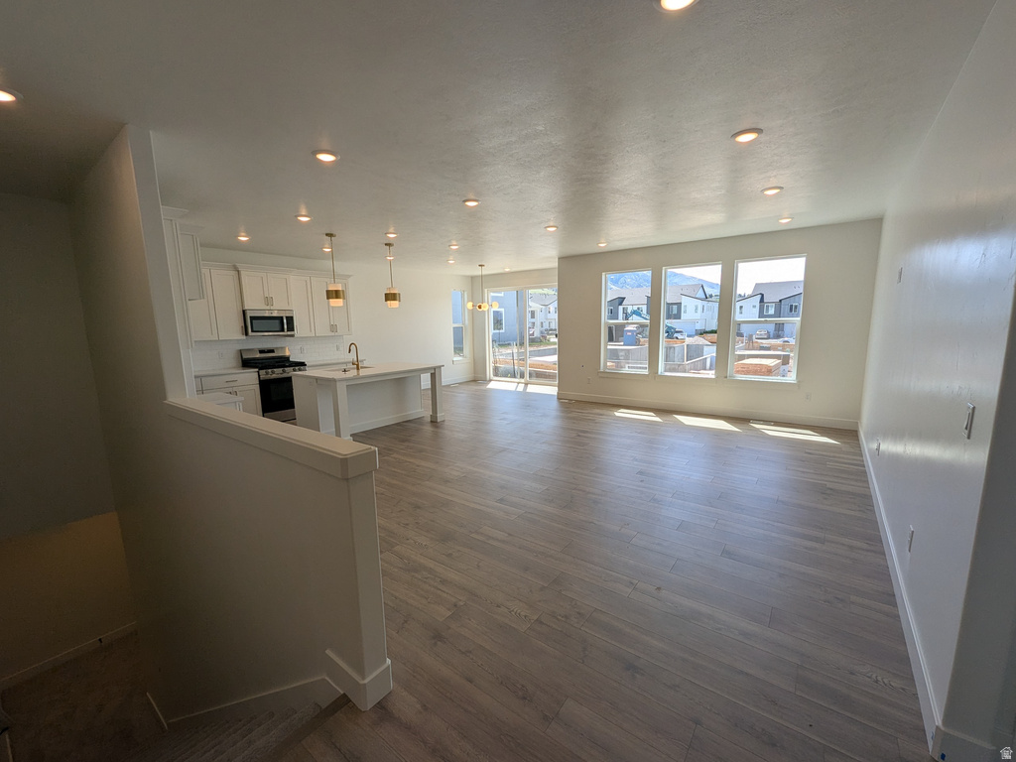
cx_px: 508
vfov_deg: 89.9
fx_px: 382
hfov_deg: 106.2
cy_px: 381
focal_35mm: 13
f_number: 2.2
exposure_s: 1/356
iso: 39
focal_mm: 1.95
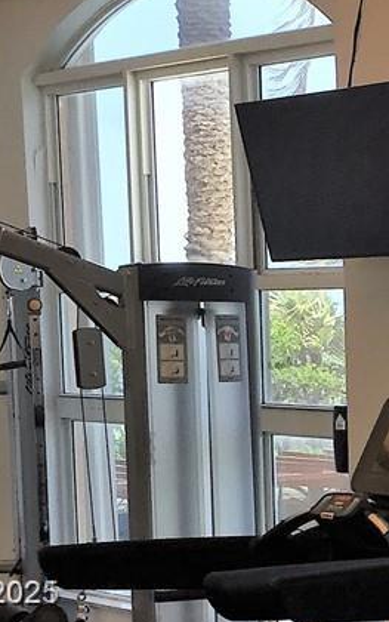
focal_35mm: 117
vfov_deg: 17.5
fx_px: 1982
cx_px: 769
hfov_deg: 10.4
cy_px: 595
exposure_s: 1/120
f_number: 2.2
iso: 50
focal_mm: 4.15
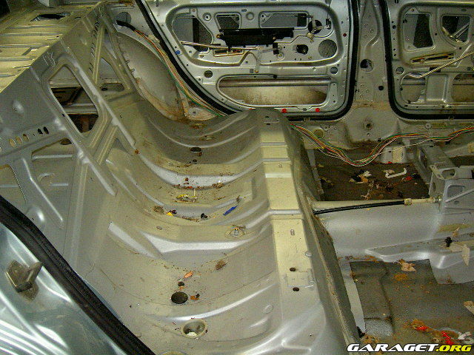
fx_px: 534
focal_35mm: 39
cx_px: 237
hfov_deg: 47.9
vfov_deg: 36.8
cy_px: 178
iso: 100
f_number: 2.8
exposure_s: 1/59.5
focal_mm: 8
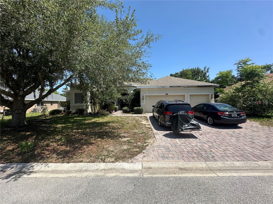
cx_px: 136
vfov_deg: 85.7
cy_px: 102
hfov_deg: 102.1
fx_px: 110
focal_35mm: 14
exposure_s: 1/1247
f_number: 2.2
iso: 40
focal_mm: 2.22
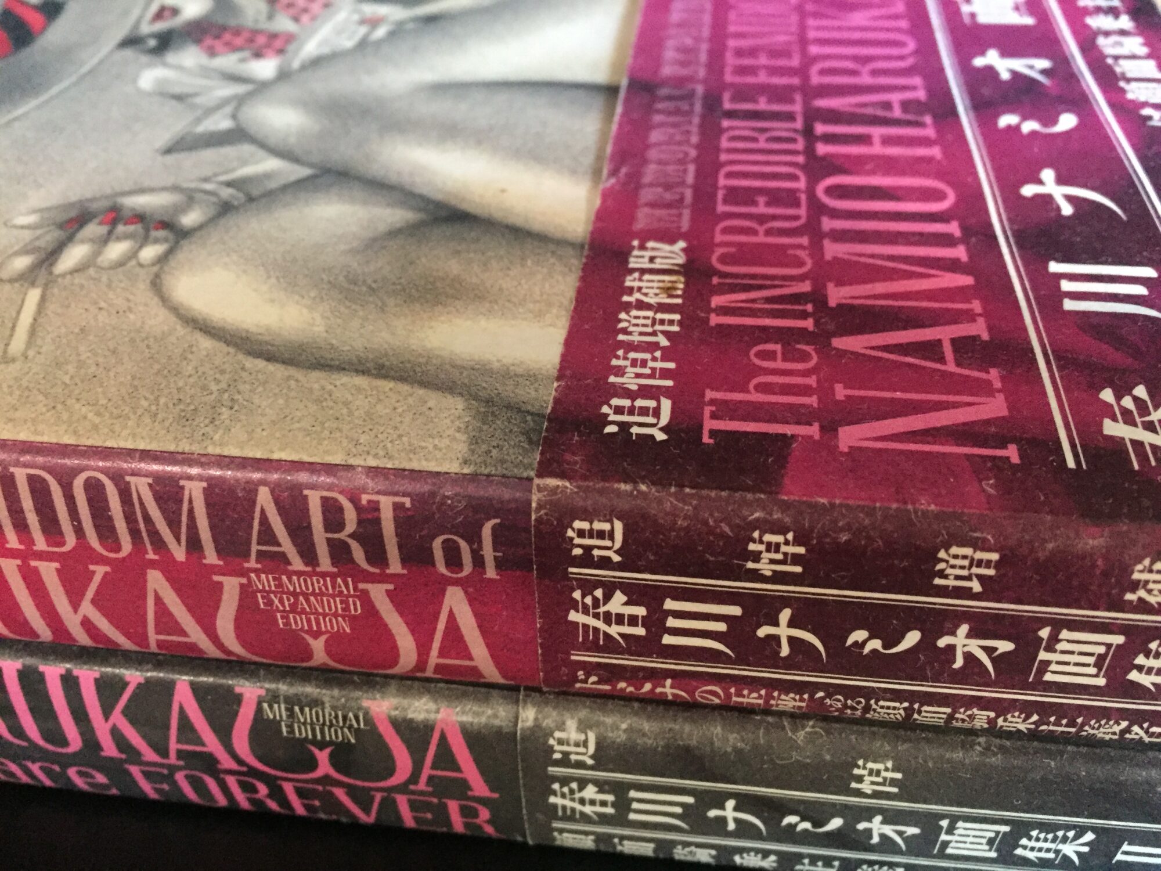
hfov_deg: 61.7
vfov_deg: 48.2
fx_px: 973
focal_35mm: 29
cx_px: 580
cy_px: 436
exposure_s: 1/17
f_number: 2.2
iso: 400
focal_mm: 4.15
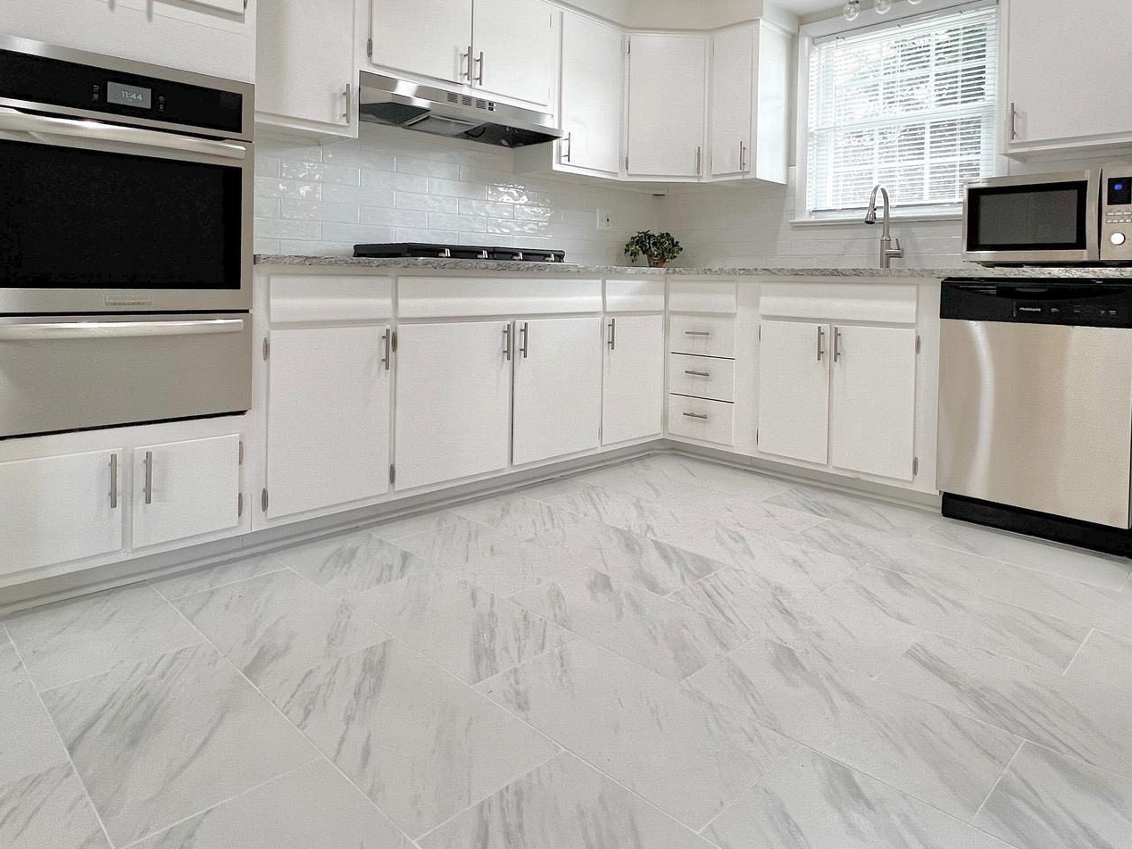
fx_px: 687
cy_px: 299
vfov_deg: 62.2
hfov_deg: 78.2
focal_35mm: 21
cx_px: 675
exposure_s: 1/120
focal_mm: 1.57
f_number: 1.8
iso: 100
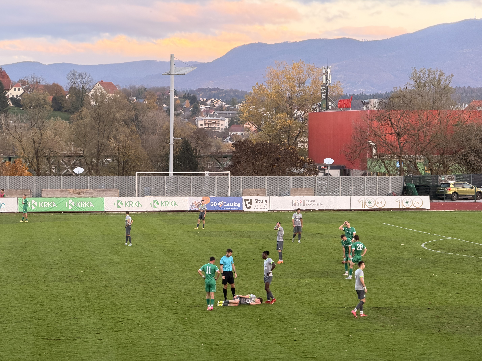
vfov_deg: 14.8
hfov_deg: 19.6
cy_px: 180
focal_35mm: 100
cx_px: 241
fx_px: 1392
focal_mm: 16.89
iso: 80
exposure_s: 1/121
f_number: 2.8
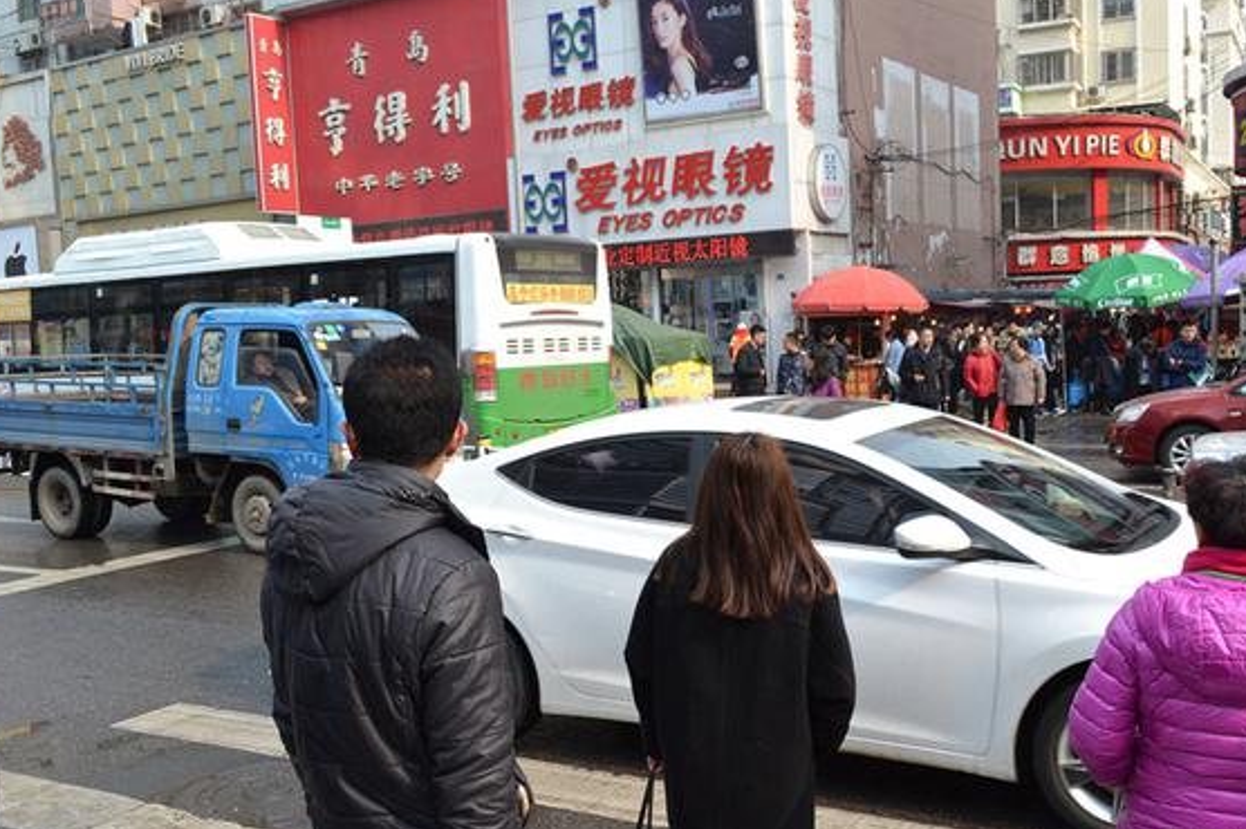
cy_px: 462
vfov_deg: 35.0
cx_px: 686
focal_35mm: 38
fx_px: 1314
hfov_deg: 50.6
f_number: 8
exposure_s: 1/250
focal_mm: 22
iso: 400
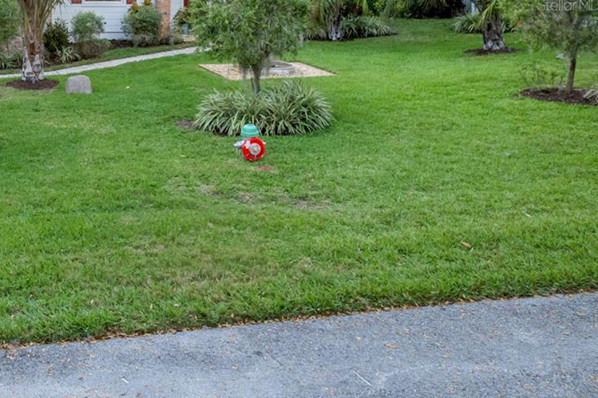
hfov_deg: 36.6
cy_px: 4
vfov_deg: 27.1
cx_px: -30
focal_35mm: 47
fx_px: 781
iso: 100
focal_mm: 8.38
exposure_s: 1/120
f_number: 2.8
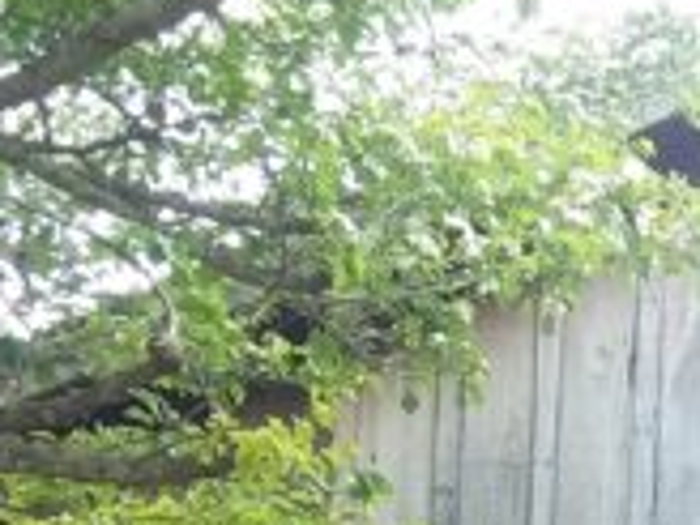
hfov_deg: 17.2
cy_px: 896
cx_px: 960
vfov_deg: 12.9
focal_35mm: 106
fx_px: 2144
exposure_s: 1/145
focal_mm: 2.47
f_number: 1.9
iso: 40
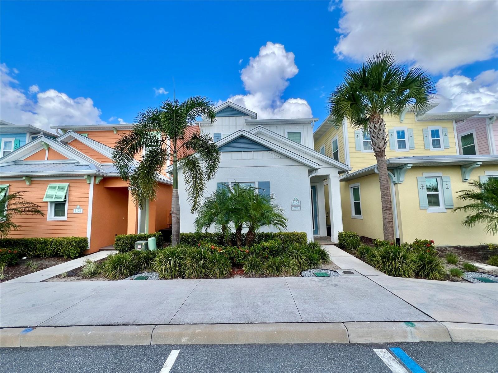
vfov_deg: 89.9
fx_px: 187
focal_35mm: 13
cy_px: 186
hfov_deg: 106.2
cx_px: 249
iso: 32
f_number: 1.8
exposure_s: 1/935
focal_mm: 1.57
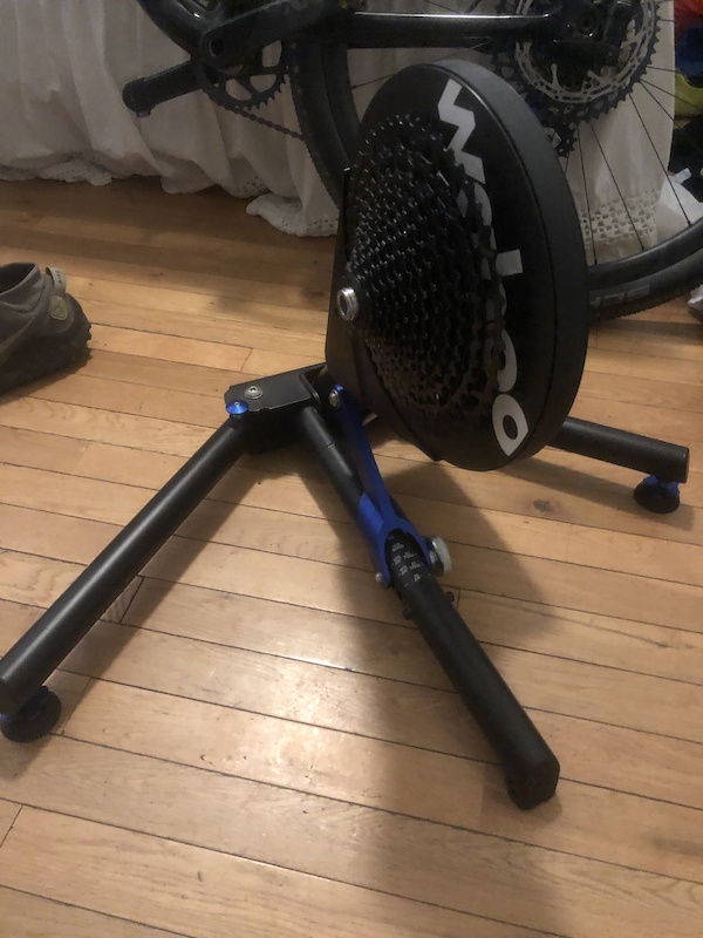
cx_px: 352
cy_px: 469
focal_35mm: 28
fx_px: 758
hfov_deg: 49.7
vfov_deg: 63.4
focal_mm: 4
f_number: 1.8
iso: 125
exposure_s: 1/4
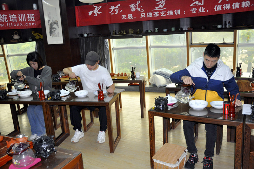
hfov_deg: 59.6
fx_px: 222
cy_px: 84
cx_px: 127
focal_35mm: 32
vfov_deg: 41.6
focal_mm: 21
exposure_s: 1/60
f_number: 3.8
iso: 800
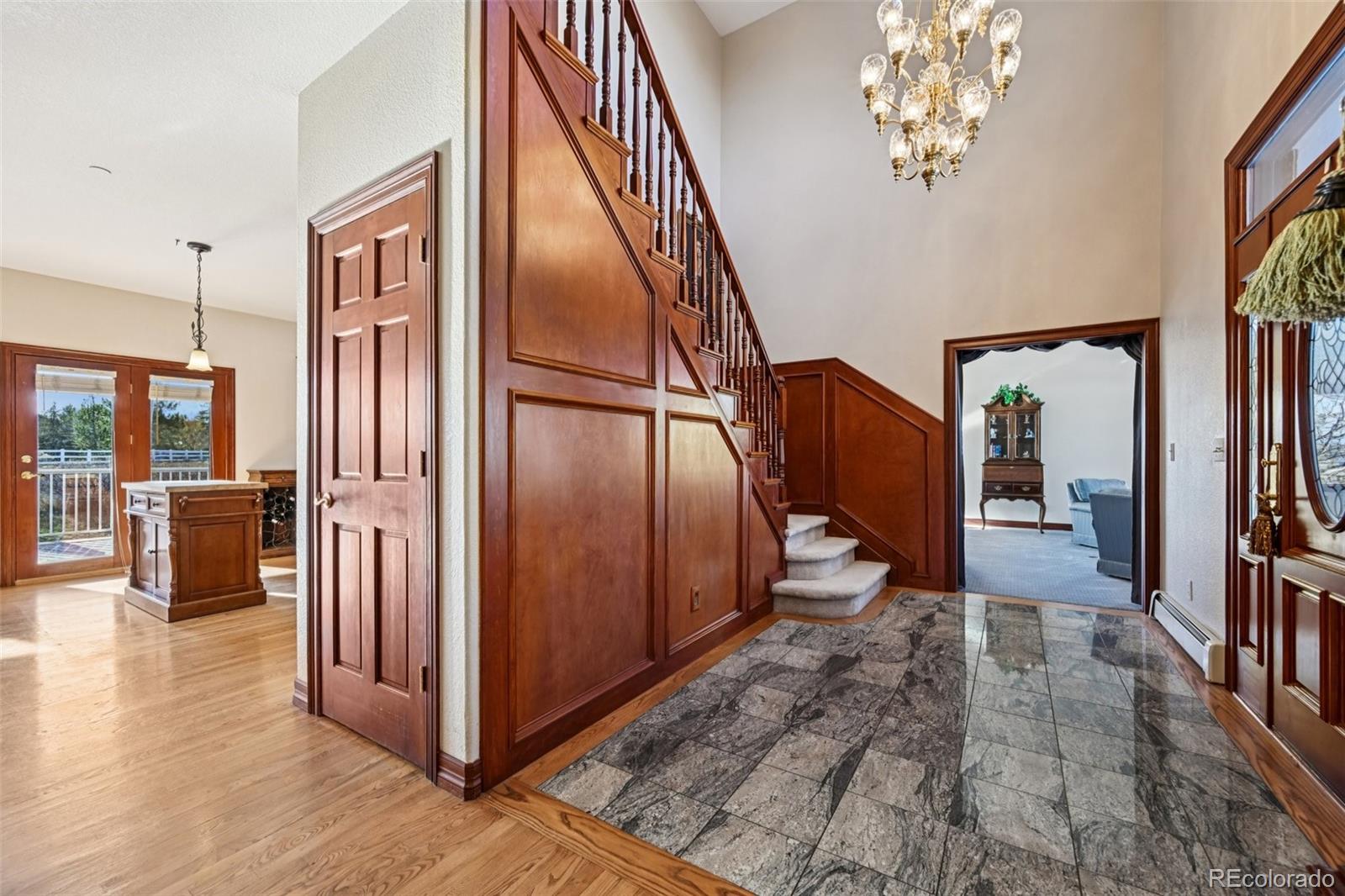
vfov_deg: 81.2
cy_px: 448
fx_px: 523
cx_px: 672
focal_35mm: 14
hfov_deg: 104.3
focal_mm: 14
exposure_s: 1/15
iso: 360
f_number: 8
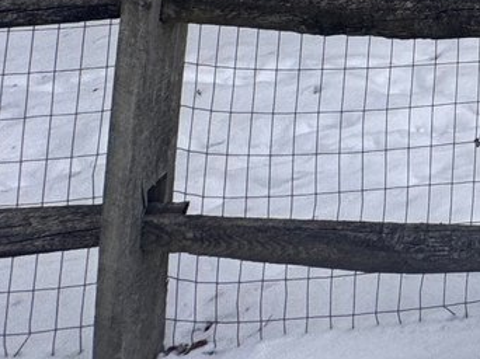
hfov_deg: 17.6
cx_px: 1029
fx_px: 859
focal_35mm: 62
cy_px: -414
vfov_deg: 16.2
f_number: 2.2
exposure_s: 1/707
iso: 40
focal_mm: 2.22
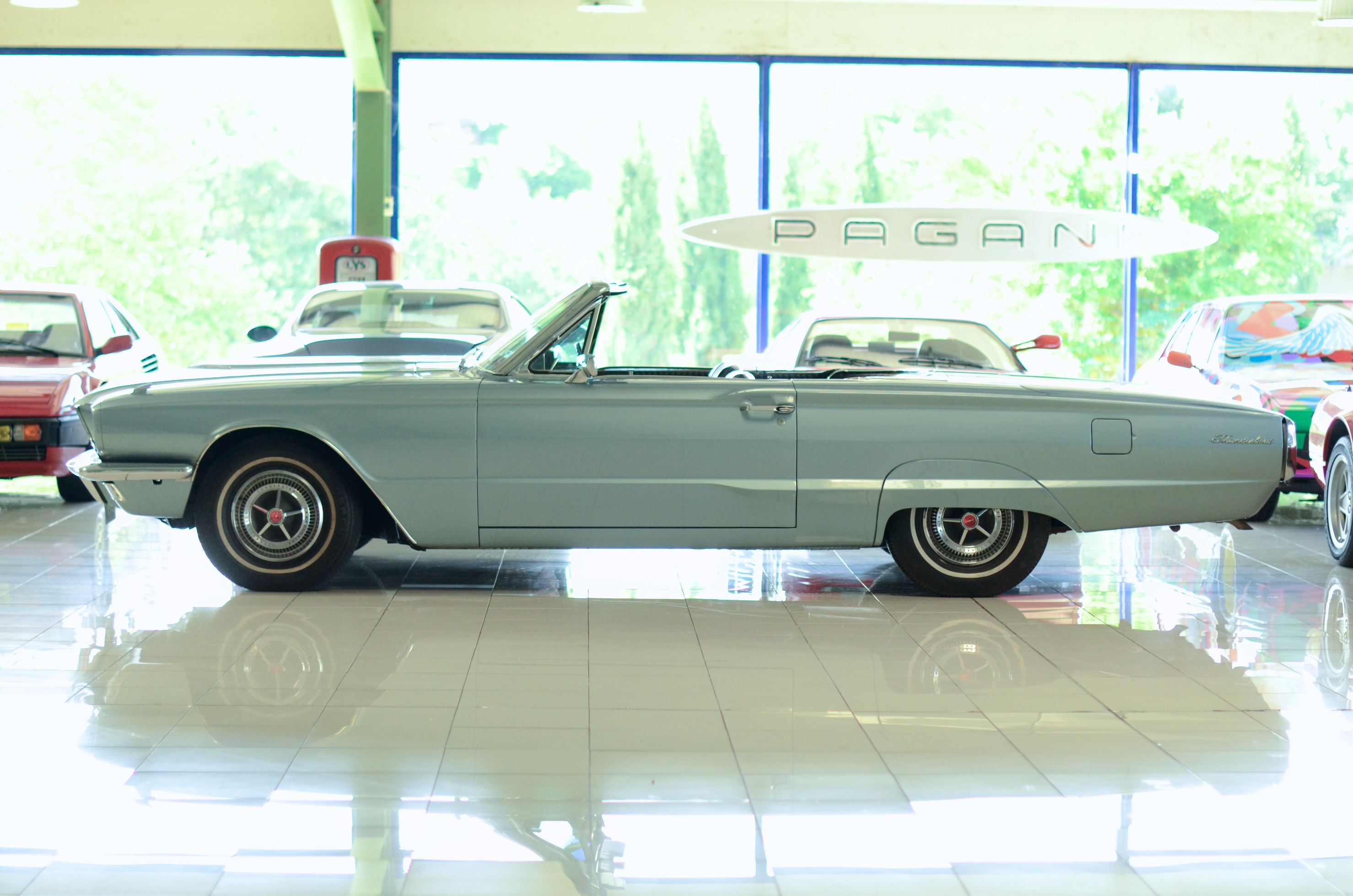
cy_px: 448
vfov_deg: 18.1
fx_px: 2813
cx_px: 676
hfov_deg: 27.0
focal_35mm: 75
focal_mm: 50
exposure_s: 1/800
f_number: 2
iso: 1000
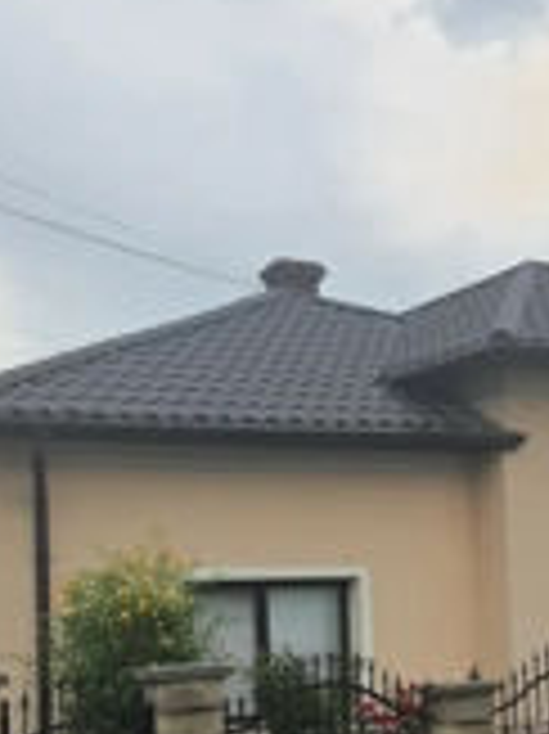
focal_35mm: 64
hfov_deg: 22.8
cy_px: 545
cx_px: 364
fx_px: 1355
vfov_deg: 29.8
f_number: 1.7
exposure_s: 1/364
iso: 50
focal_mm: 4.32
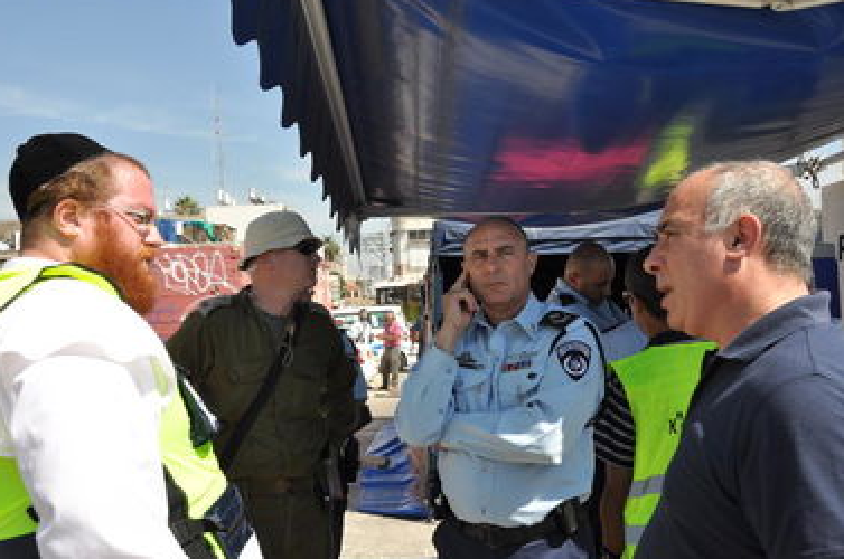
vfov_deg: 37.7
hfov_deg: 54.5
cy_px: 287
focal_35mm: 35
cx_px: 401
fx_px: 819
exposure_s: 1/400
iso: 200
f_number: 10
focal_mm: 22
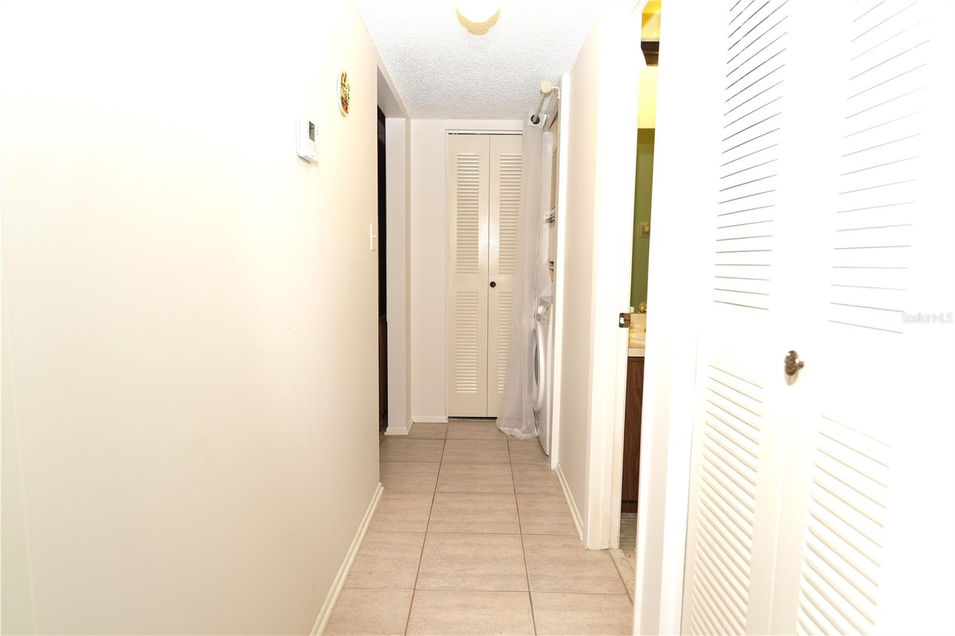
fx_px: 530
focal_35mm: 20
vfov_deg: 61.9
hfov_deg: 84.0
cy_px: 318
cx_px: 478
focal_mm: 20
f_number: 4
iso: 200
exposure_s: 1/60
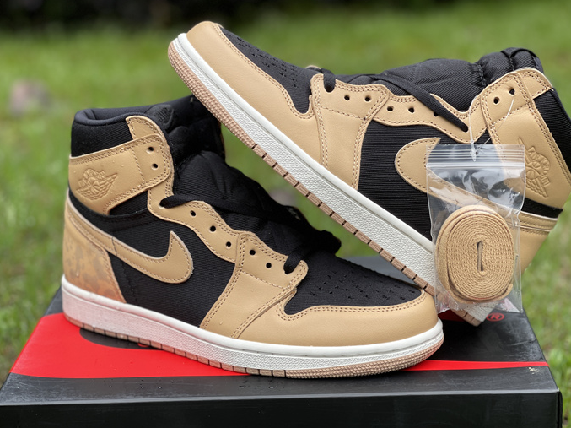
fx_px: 1154
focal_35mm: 70
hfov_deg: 27.8
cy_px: 222
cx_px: 306
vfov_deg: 21.0
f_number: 2.2
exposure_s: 1/135
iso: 20
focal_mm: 7.5
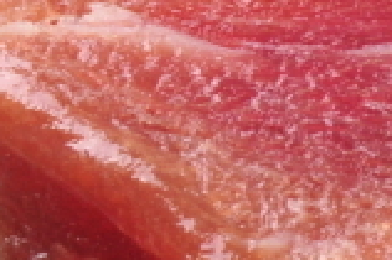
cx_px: 960
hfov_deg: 1.8
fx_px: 12672
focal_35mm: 1165
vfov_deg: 1.2
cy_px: 59
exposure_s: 1/125
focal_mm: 120
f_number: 29
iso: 500
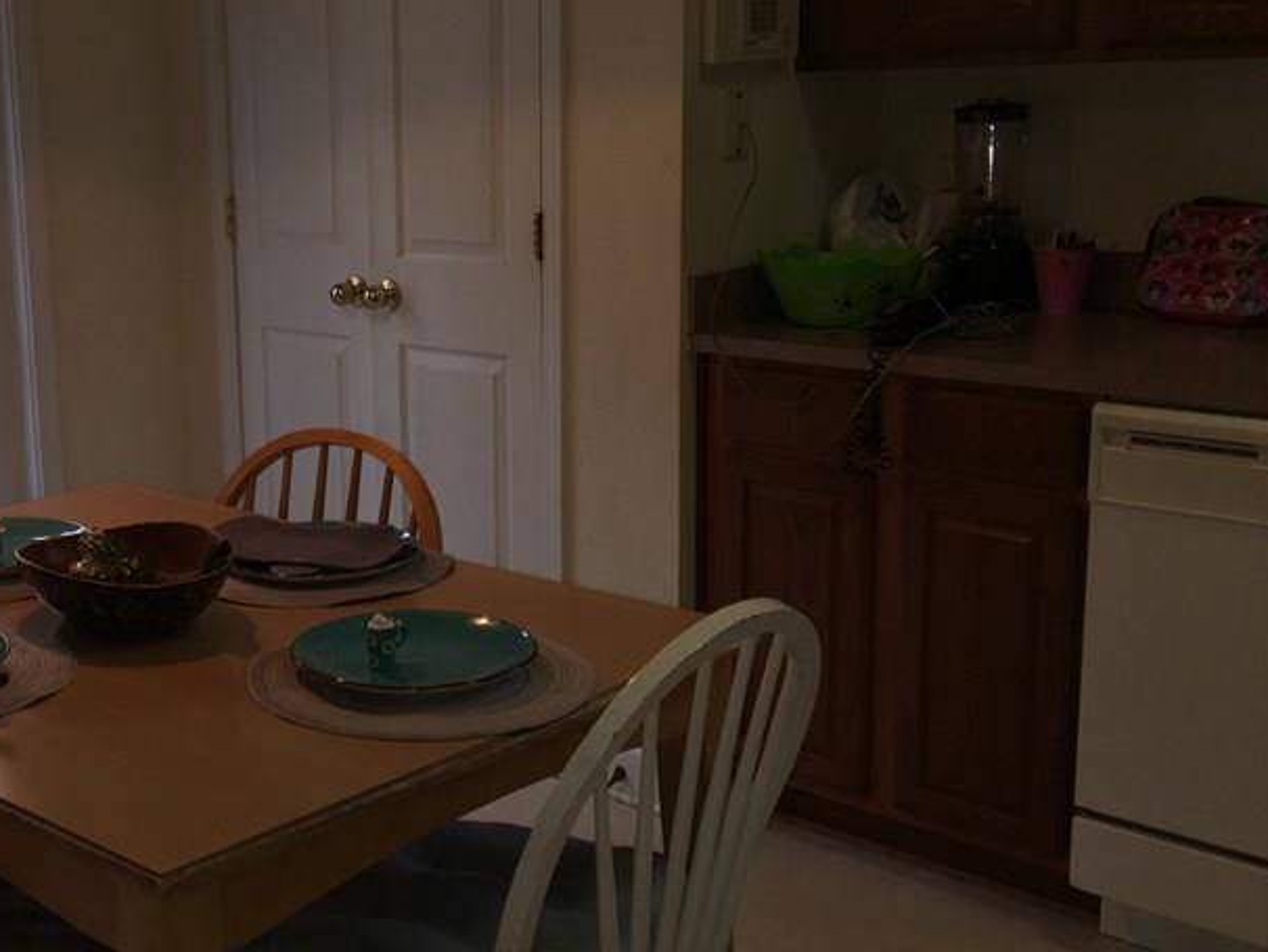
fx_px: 1796
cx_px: 211
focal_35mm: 49
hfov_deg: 37.2
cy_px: 416
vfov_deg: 29.7
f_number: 2.2
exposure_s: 1/50
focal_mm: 4.15
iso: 25
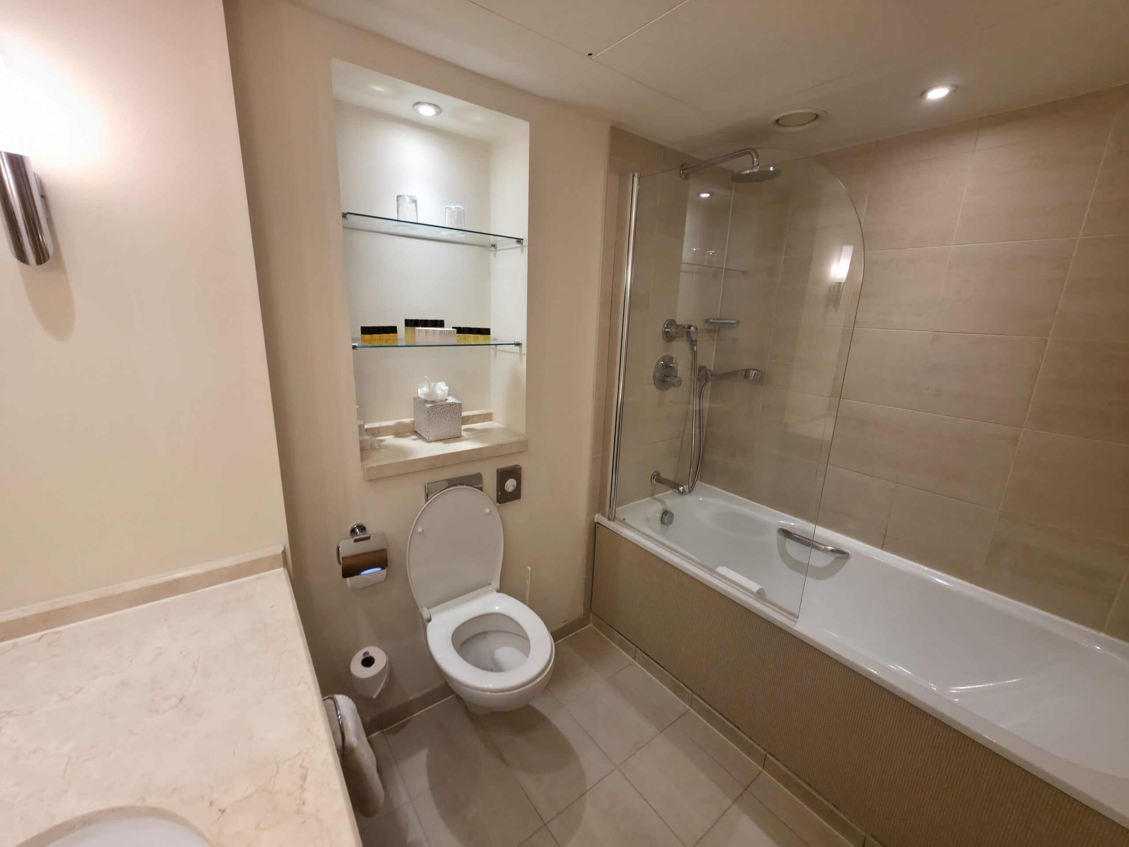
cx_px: 564
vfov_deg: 89.9
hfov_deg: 106.2
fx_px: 424
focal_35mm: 13
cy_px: 424
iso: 125
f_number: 1.9
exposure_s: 1/33.3
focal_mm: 2.2
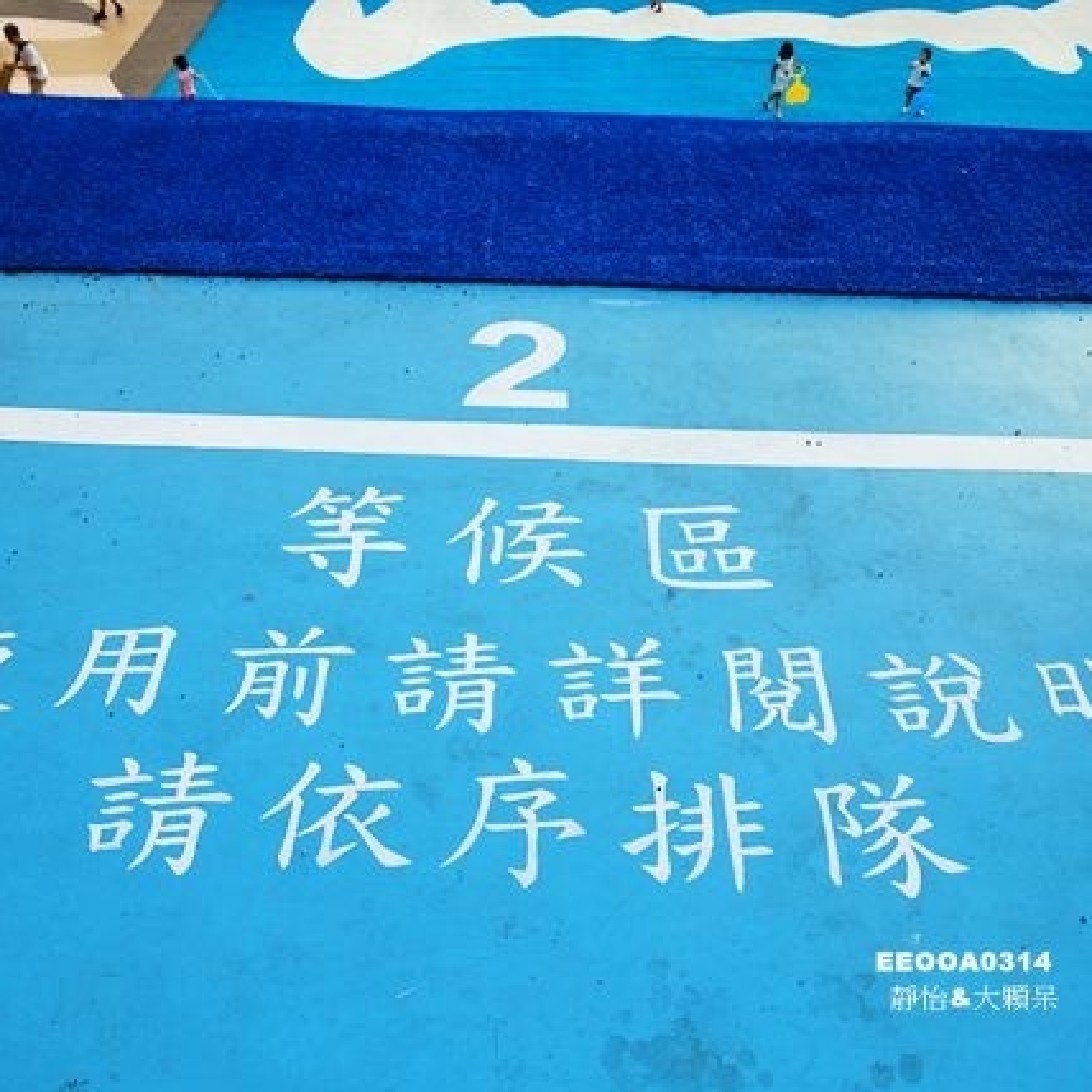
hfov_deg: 52.5
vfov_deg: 52.5
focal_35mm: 31
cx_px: 500
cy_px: 550
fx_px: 1106
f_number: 4
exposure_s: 1/250
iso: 125
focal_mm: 8.8
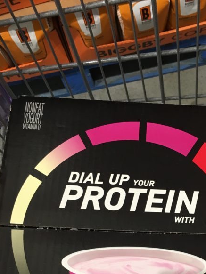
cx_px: 172
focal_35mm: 51
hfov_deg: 27.9
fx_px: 404
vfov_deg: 35.5
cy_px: 240
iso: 80
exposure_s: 1/30
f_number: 2.2
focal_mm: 4.15
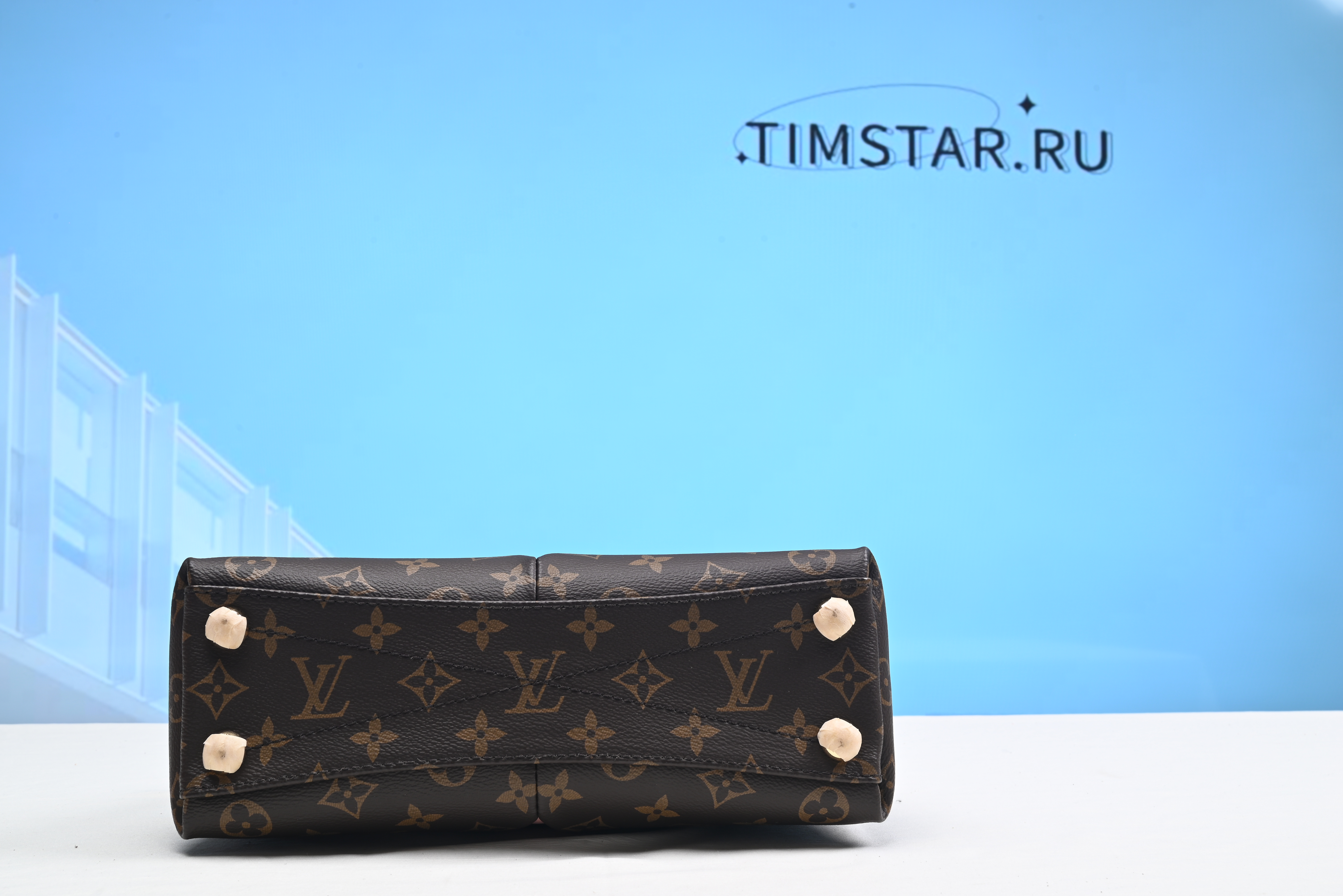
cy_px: 448
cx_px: 672
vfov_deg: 31.9
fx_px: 1567
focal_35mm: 42
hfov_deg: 46.4
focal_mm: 42
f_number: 16
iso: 100
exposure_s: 1/2
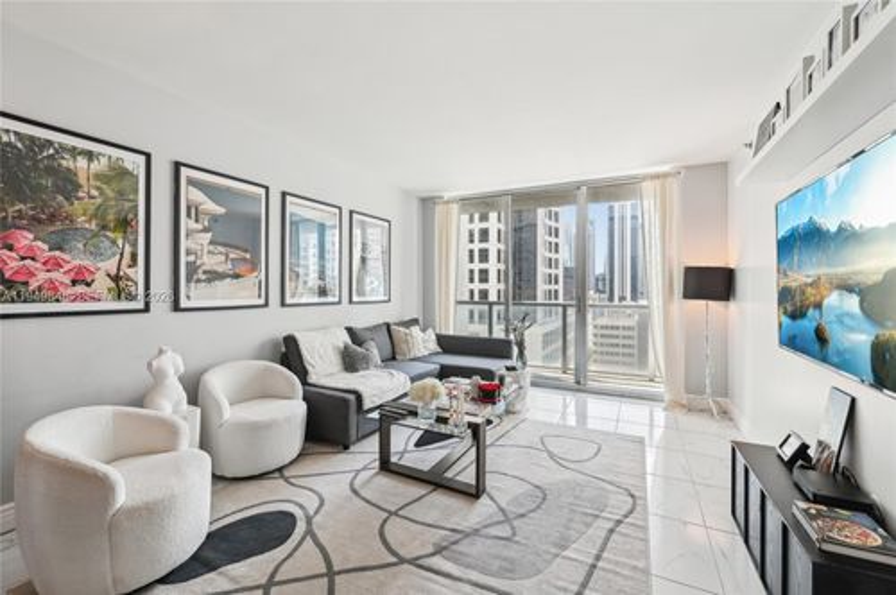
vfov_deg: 77.2
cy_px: 298
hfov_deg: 100.5
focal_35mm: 15
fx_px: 373
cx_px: 448
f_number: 8
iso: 100
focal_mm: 15
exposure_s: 1/40
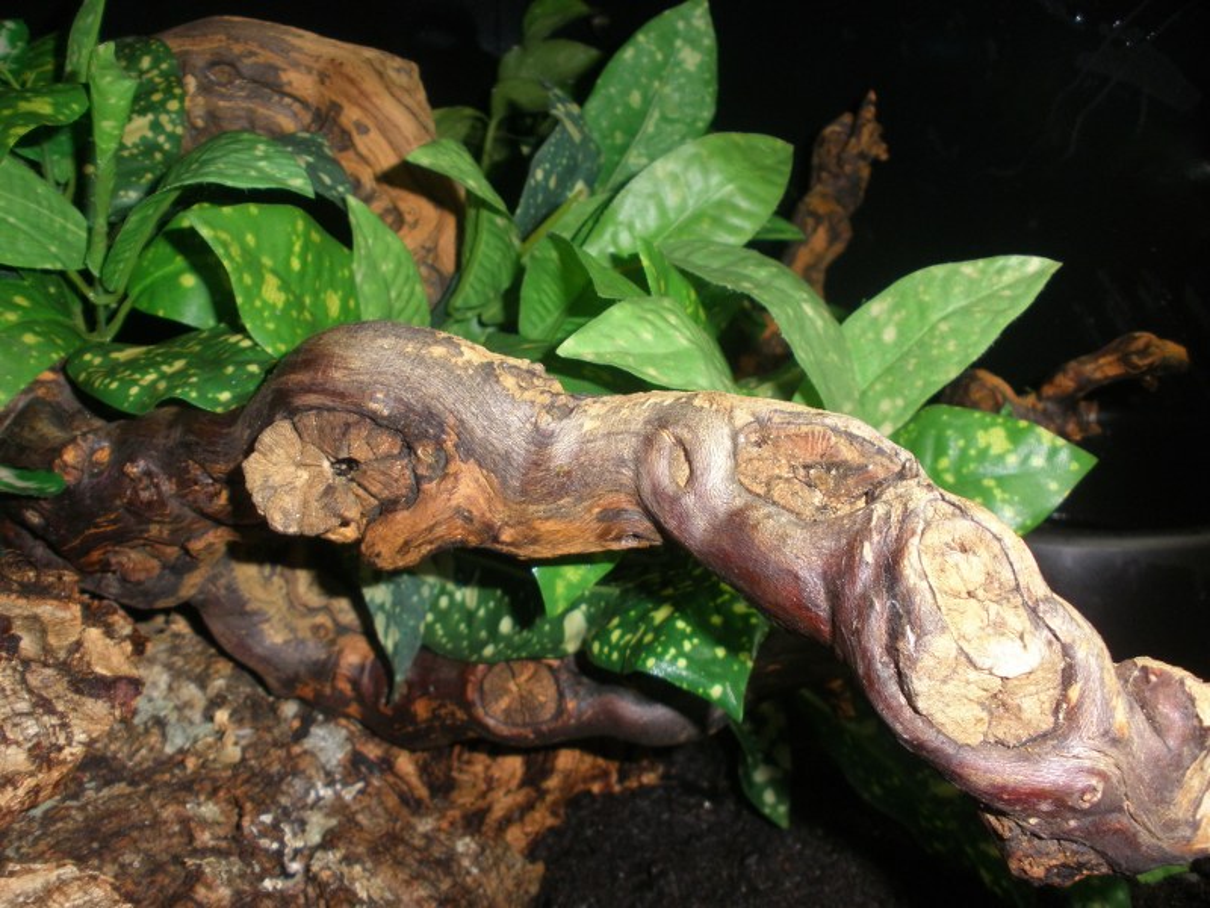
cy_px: 454
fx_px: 1258
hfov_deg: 51.4
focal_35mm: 36
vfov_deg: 39.7
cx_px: 605
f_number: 3.5
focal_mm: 6.3
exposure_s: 1/30
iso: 160
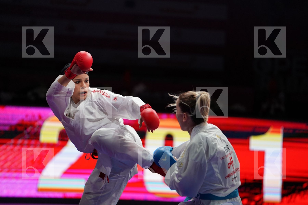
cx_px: 154
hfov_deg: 10.4
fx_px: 1694
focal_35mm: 198
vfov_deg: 6.9
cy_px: 102
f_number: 2.8
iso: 2500
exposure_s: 1/1000
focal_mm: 198
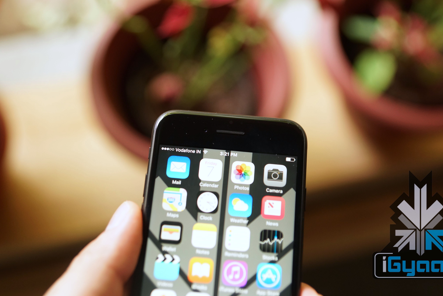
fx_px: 652
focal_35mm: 53
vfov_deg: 25.5
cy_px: 126
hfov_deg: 37.5
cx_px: 229
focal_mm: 45
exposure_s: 1/60
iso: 800
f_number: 2.8
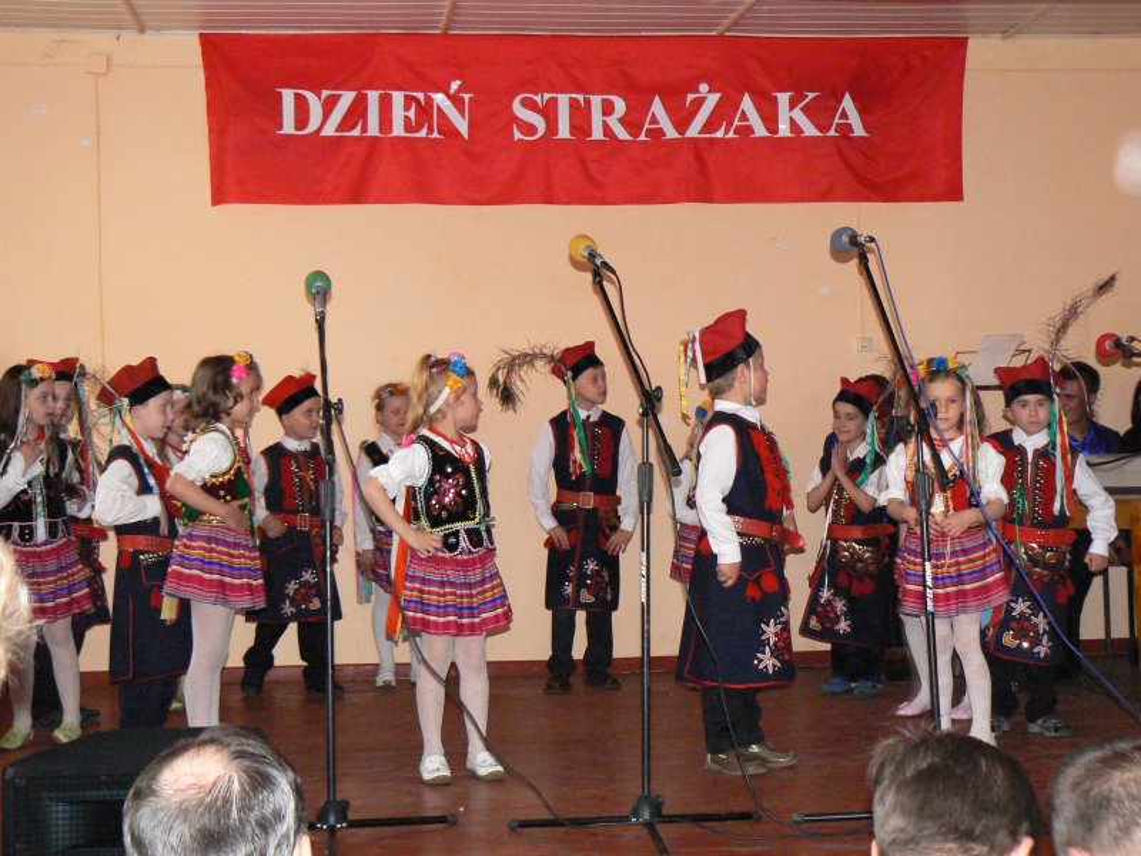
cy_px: 428
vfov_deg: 24.8
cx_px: 570
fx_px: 1945
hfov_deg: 32.7
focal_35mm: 59
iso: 400
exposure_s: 1/30
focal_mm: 9.8
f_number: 3.2
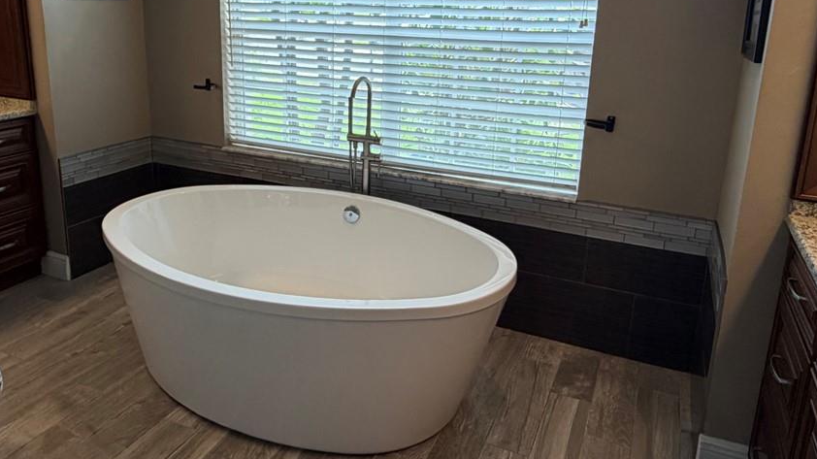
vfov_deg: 39.6
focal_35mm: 29
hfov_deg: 65.9
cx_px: 371
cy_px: 148
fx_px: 628
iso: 200
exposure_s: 1/121
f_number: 2.2
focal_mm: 2.22
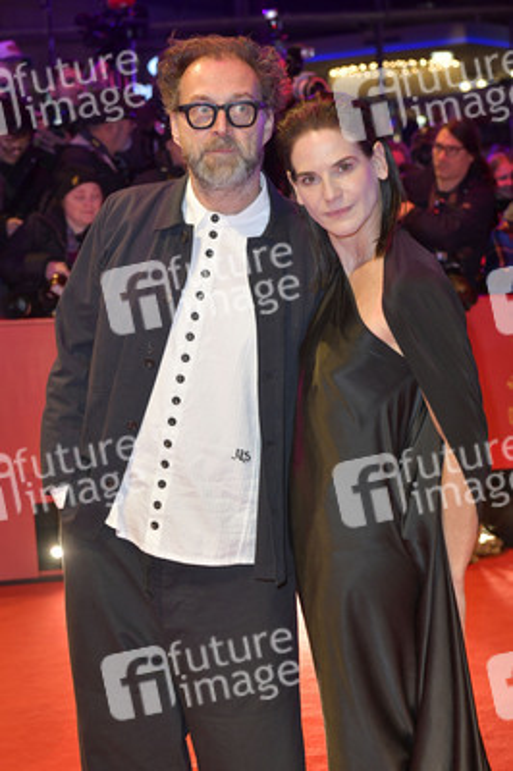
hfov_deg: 21.9
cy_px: 386
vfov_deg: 32.4
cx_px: 256
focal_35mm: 62
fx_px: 1327
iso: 1600
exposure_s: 1/250
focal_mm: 62
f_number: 5.6
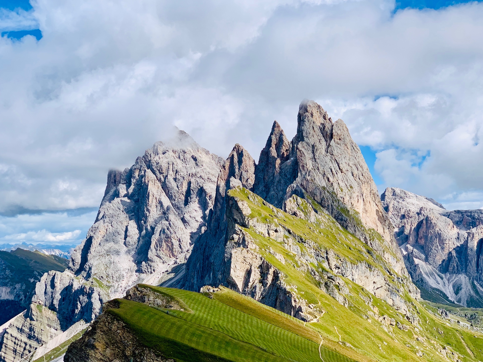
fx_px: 753
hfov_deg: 35.5
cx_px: 250
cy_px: 185
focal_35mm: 54
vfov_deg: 27.0
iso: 16
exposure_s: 1/1712
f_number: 2.4
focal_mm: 6
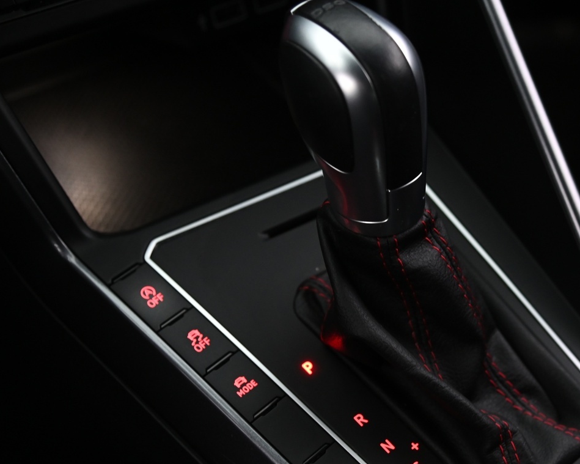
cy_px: 308
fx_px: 1322
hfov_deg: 24.6
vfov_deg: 19.8
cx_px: 394
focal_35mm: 77
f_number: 4
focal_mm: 48
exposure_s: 1/15
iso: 2000
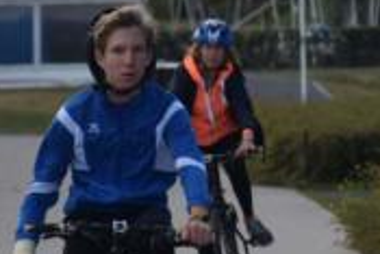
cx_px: 282
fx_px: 6349
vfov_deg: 2.3
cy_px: 178
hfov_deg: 3.4
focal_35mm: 601
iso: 200
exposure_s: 1/500
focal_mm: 140
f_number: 5.6
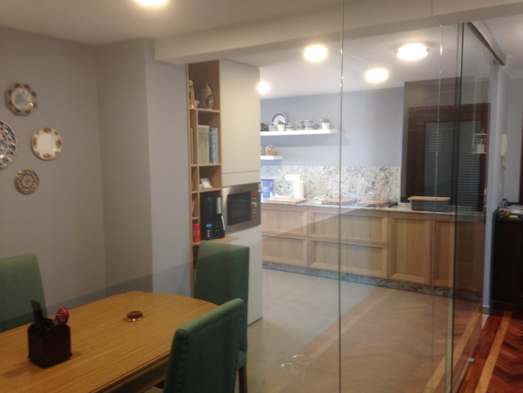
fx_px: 499
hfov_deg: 55.4
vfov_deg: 42.9
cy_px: 196
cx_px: 262
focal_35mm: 33
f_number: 2.4
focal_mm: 4.12
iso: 50
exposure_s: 1/20
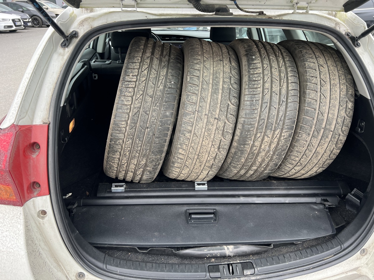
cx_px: 187
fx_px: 281
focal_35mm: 26
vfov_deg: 53.1
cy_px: 140
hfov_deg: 67.3
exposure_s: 1/171
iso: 64
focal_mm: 5.7
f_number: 1.5
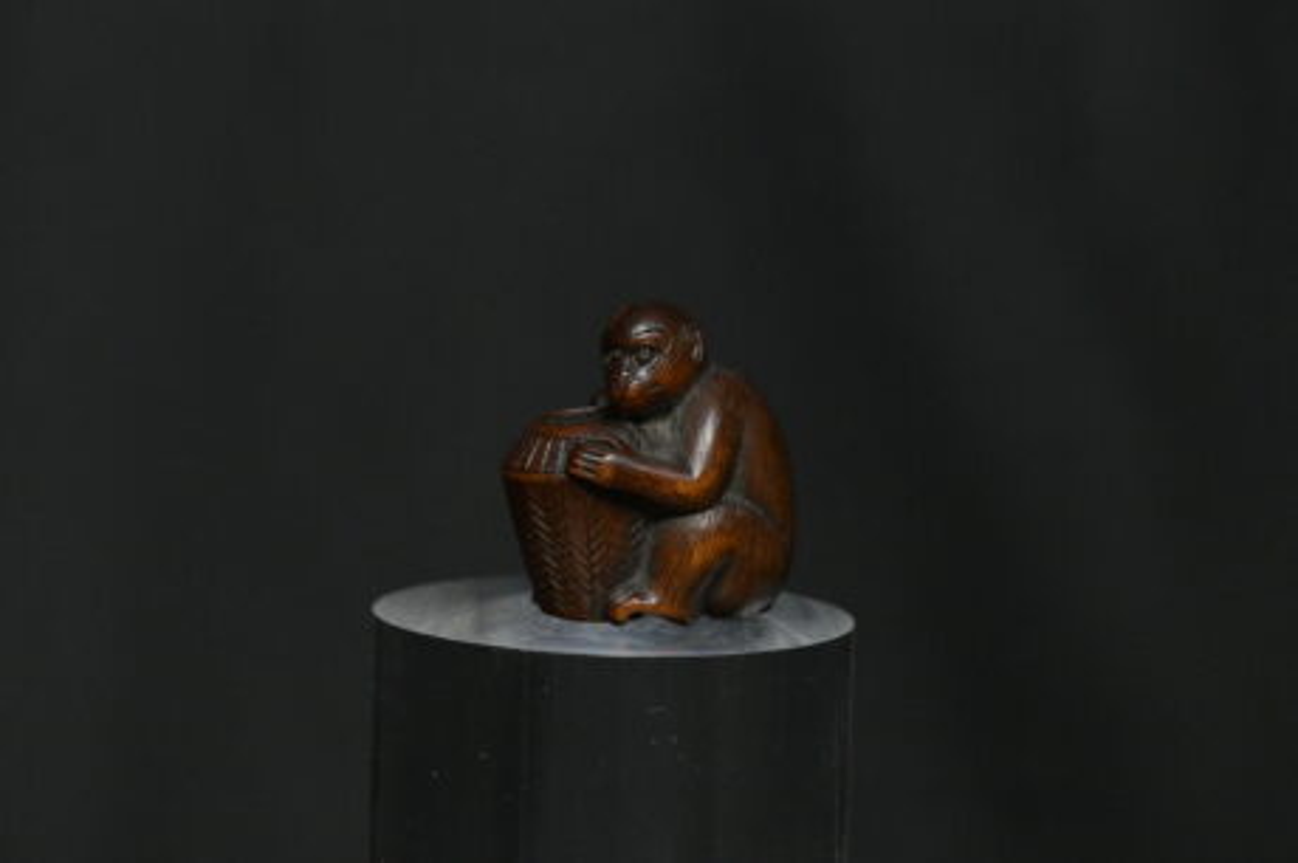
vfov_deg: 13.0
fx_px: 3783
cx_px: 649
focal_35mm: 105
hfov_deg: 19.5
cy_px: 432
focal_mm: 105
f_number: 10
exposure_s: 1/125
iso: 5000
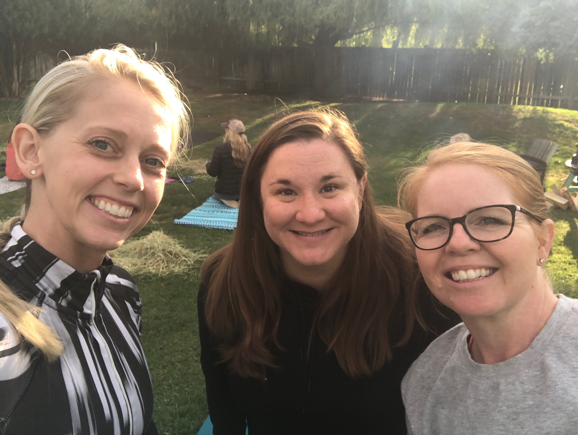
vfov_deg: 44.2
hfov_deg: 56.8
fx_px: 535
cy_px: 218
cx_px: 289
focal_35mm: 32
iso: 20
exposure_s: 1/120
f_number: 2.2
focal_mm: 2.87
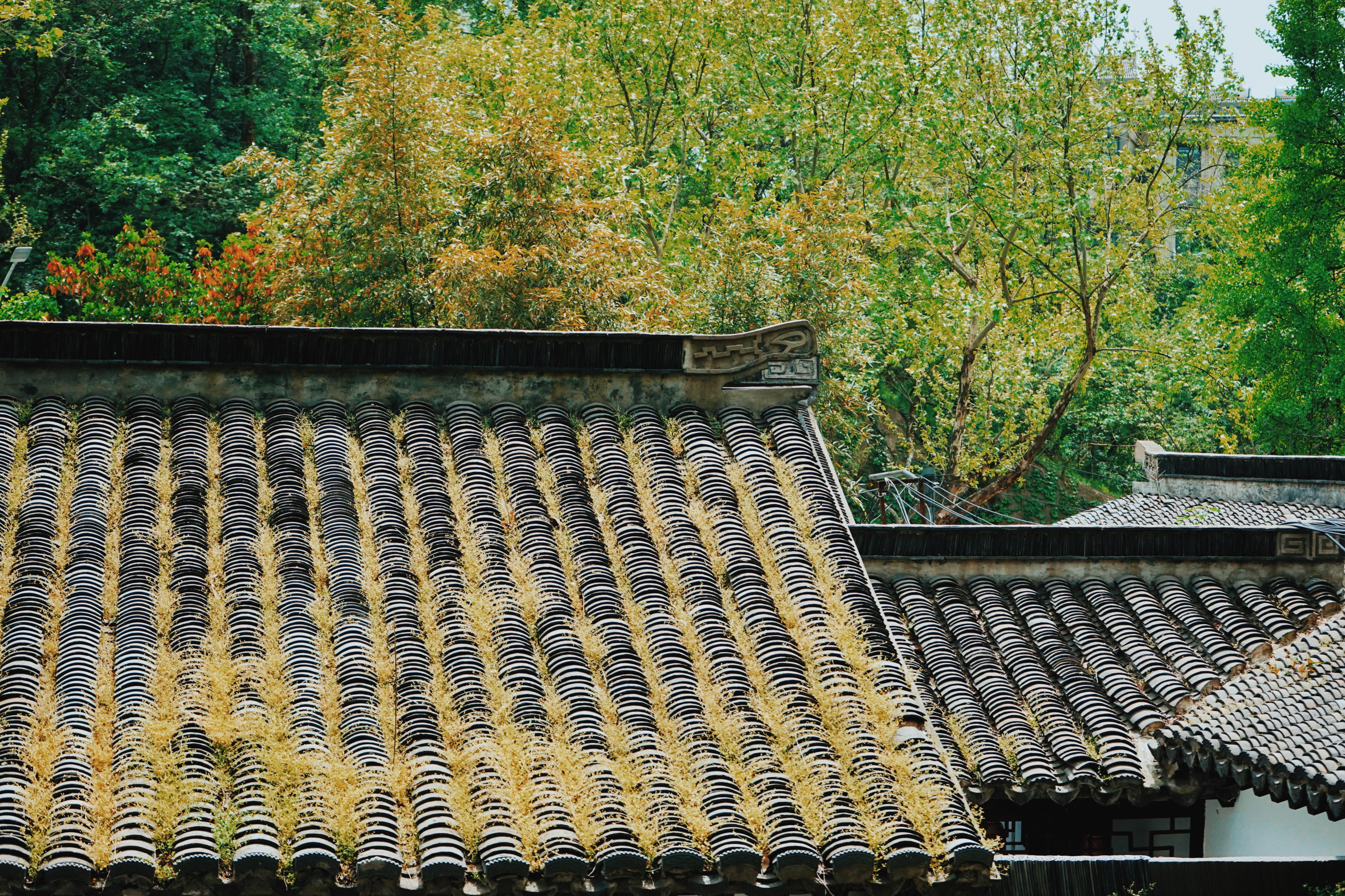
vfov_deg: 19.5
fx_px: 2615
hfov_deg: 28.8
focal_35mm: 70
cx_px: 672
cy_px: 448
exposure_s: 1/1250
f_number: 5.6
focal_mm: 70
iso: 400
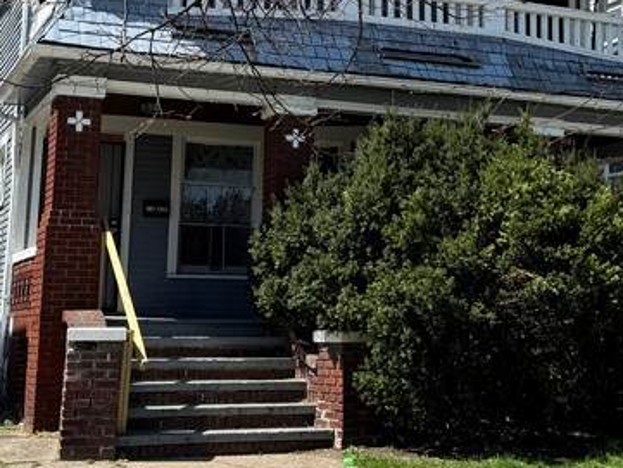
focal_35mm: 68
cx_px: 385
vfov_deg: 21.3
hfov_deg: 28.5
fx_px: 1224
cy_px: 90
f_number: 1.78
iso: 80
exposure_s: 1/3247
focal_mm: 6.76
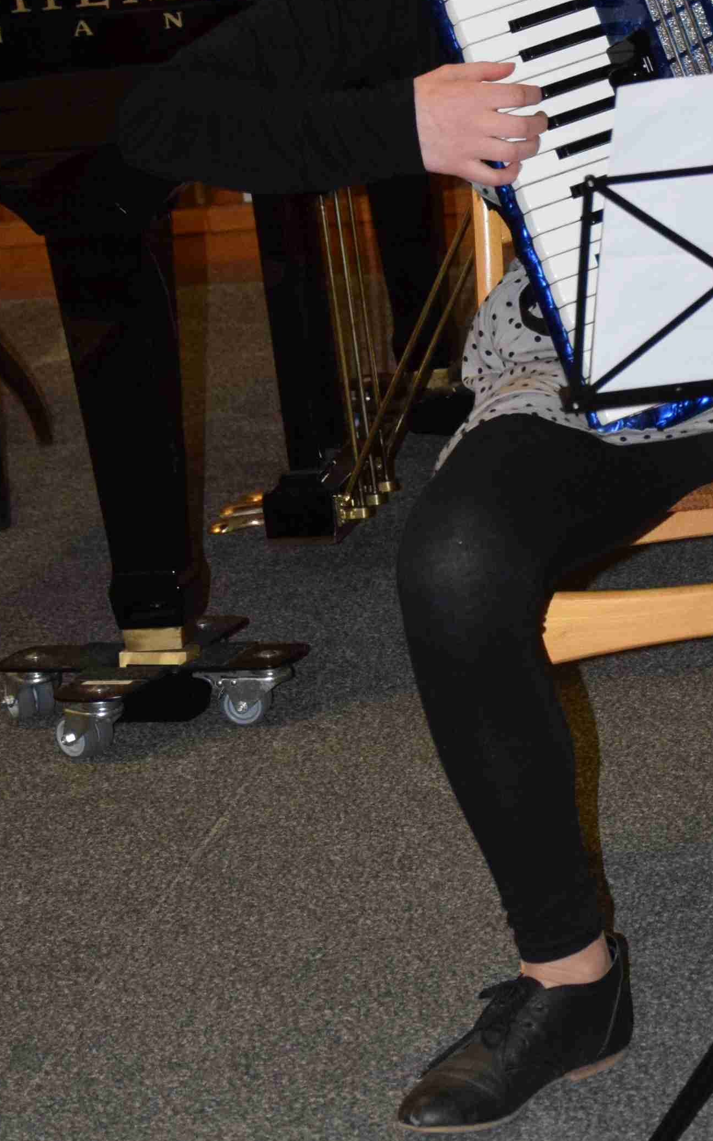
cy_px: 549
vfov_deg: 15.8
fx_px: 4104
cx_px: 682
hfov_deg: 9.9
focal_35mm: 132
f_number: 4.5
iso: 1600
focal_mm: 40
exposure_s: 1/100
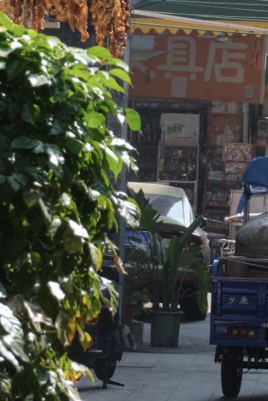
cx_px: 223
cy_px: 85
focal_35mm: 464
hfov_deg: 3.0
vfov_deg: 4.4
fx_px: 5181
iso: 200
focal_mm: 50
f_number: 8
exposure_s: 1/250
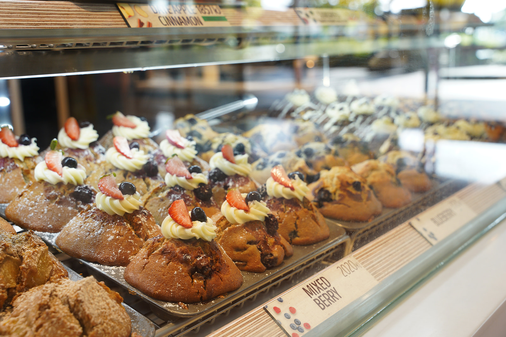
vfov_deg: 30.1
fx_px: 627
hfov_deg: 44.0
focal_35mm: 45
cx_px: 253
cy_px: 168
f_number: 5.6
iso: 640
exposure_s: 1/125
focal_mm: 44.6
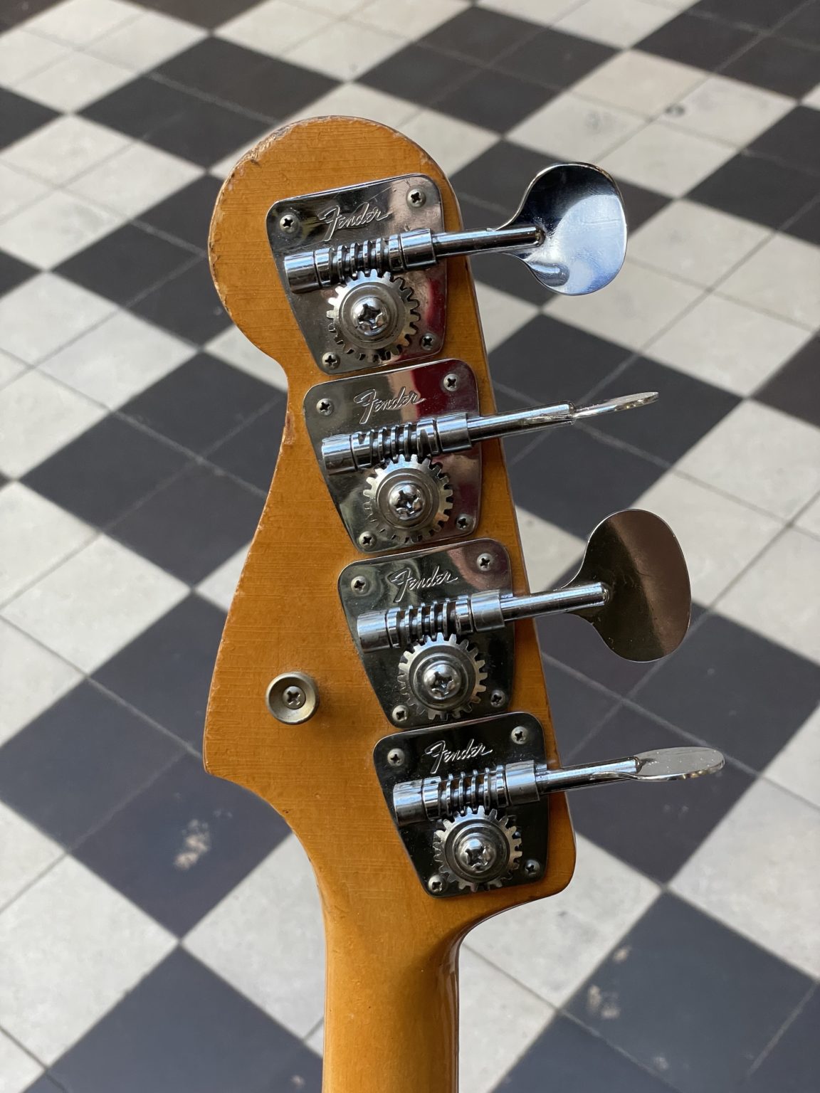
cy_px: 546
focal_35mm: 52
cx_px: 410
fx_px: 1642
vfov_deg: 36.8
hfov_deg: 28.0
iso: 200
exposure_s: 1/100
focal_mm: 6
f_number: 2
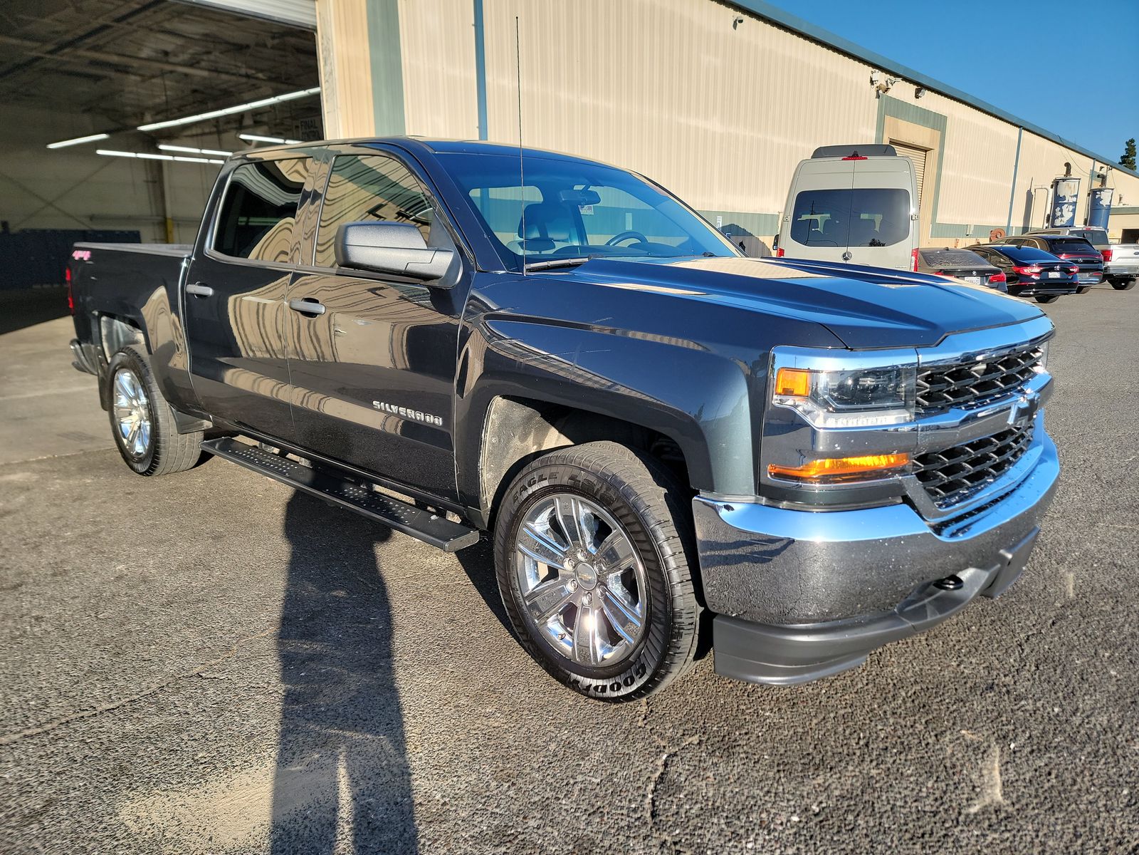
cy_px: 428
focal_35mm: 24
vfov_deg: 56.8
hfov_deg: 71.6
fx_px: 790
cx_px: 570
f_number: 1.8
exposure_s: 1/426
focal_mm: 6.7
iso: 50
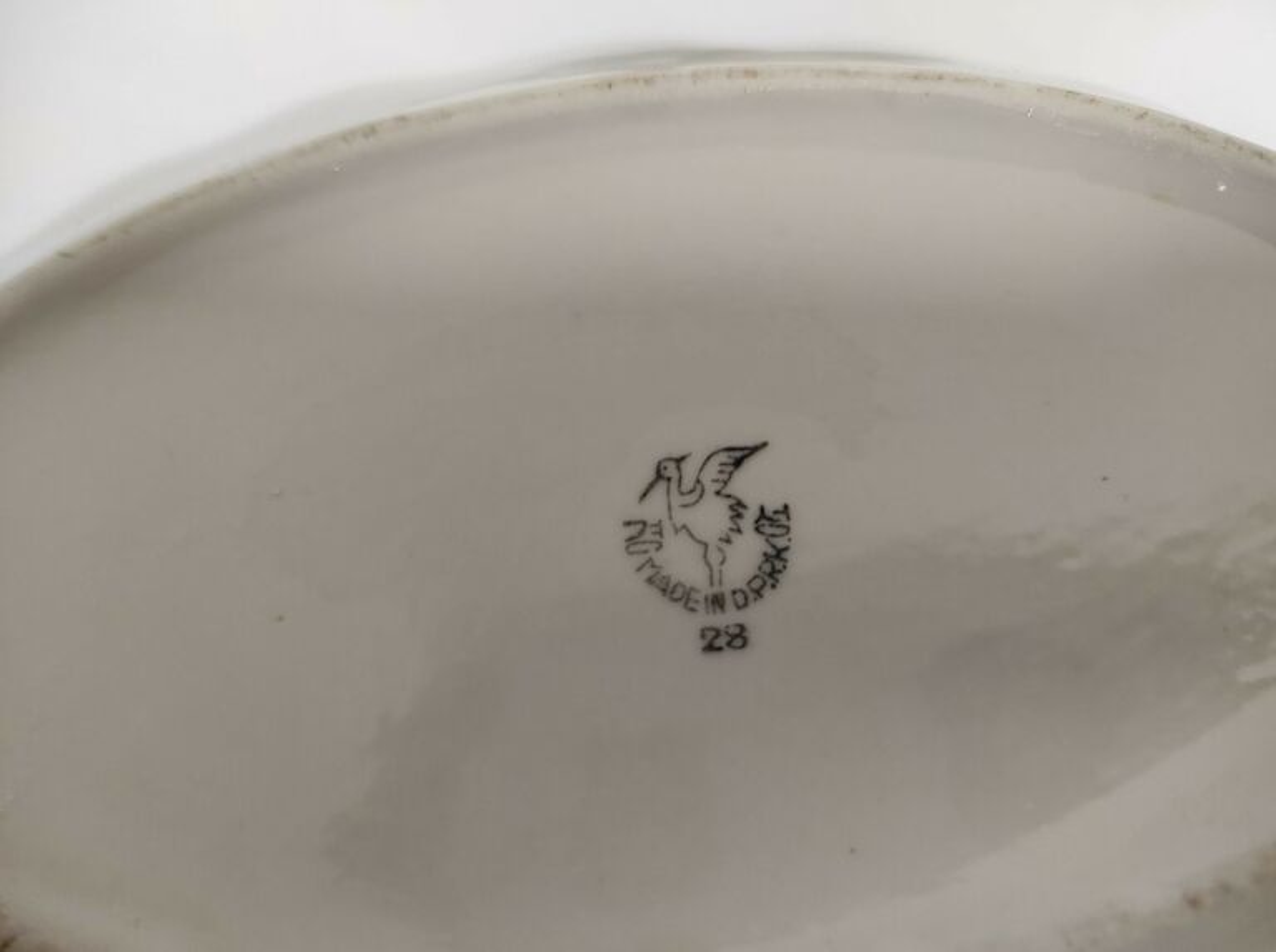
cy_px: 476
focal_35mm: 25
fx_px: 920
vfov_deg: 54.7
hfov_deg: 69.5
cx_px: 638
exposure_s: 1/33
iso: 562
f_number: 1.89
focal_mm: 5.43
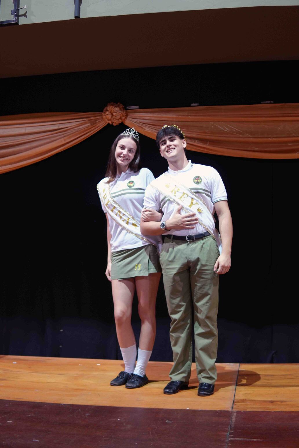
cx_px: 150
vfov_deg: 43.6
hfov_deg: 29.9
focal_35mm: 45
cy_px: 224
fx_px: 561
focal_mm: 30
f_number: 1.4
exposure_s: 1/80
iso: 500
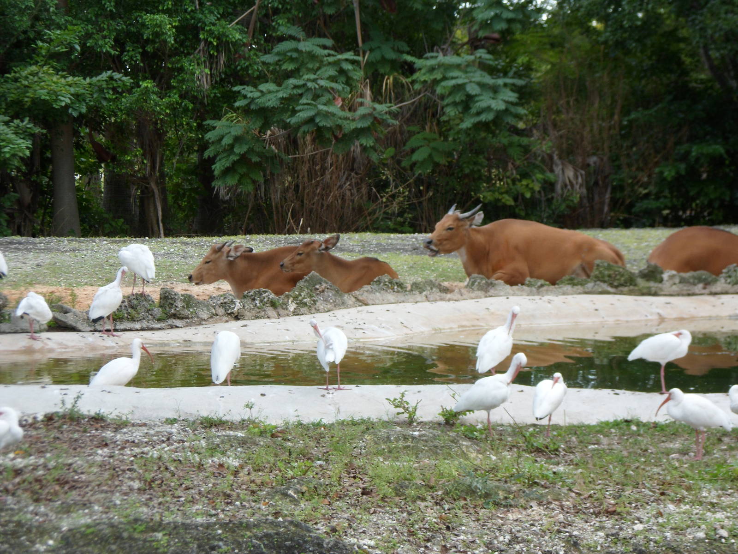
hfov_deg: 15.2
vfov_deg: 11.4
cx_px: 369
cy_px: 277
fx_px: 2772
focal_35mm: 130
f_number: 5.4
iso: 80
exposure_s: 1/60
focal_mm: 22.5
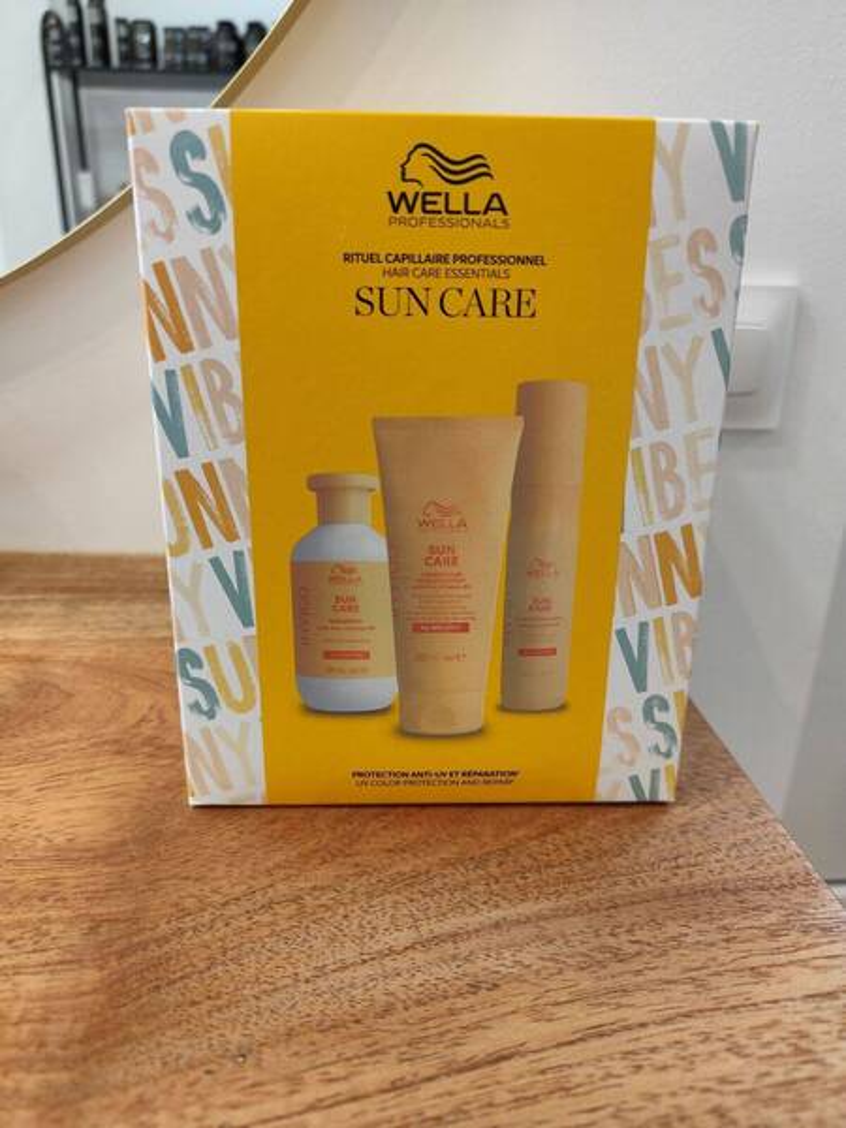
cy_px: 564
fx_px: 749
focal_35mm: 23
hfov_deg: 58.9
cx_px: 423
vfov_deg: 73.9
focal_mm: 6.19
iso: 500
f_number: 1.65
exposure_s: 1/100
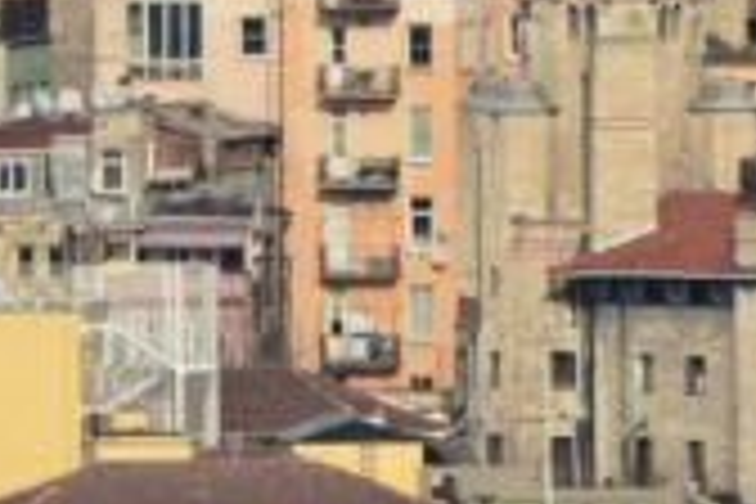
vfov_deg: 0.7
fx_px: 43131
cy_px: -574
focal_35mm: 2054
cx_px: 108
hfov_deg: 1.0
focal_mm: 300
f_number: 8
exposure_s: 1/800
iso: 200
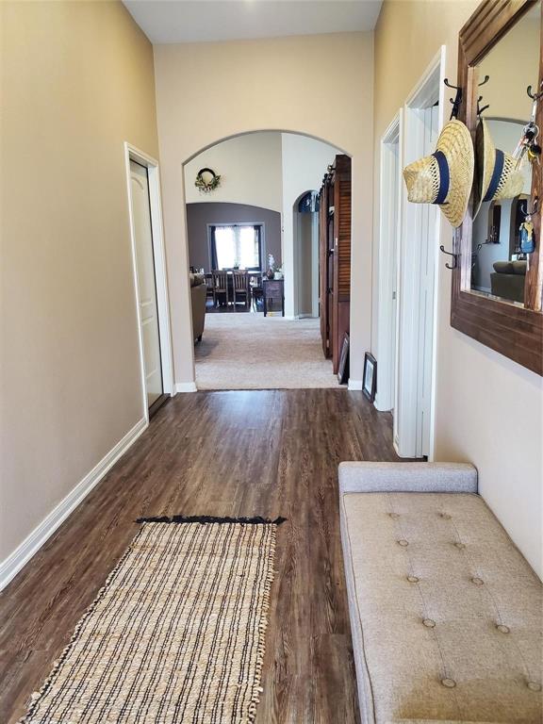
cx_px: 272
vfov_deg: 67.3
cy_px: 362
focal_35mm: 26
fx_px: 544
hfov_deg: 53.1
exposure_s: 1/40
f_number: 2.4
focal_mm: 4.3
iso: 320
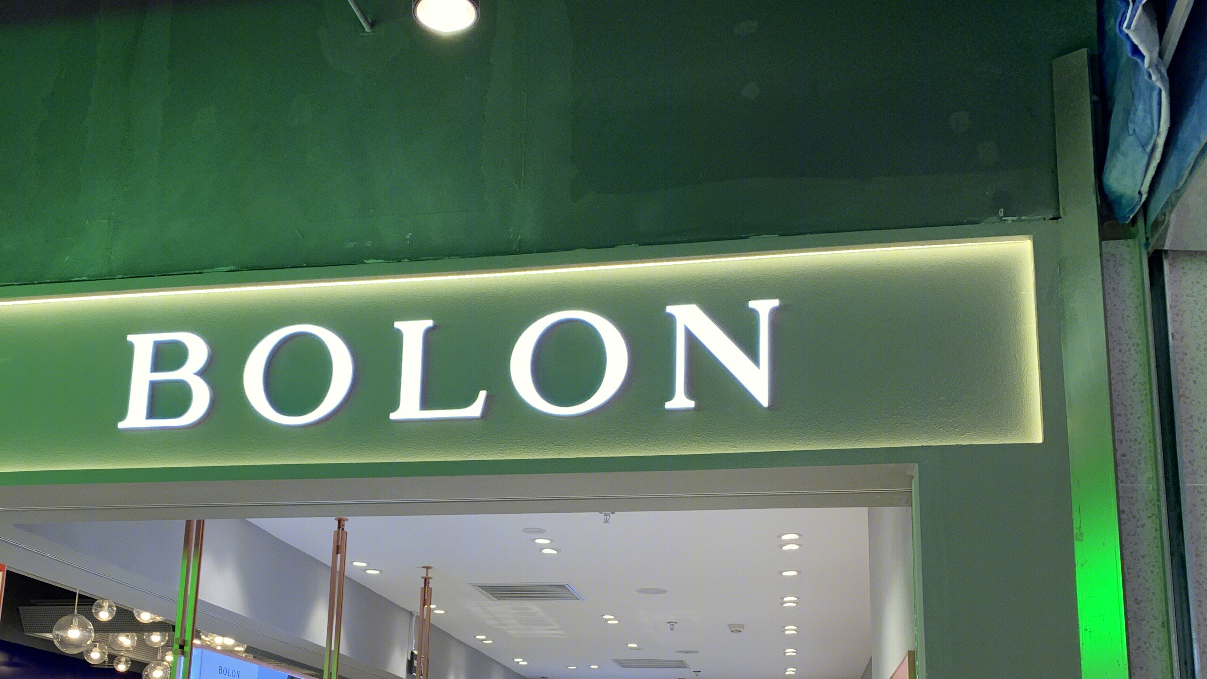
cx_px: 521
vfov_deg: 30.3
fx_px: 1216
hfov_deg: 52.6
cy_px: 567
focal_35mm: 38
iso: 40
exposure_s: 1/122
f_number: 1.8
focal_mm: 4.25
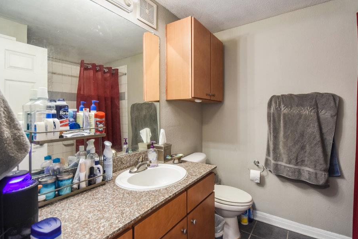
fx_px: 169
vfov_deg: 70.3
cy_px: 109
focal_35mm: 17
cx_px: 181
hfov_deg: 93.3
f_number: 7.1
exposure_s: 1/15
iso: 1600
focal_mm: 10
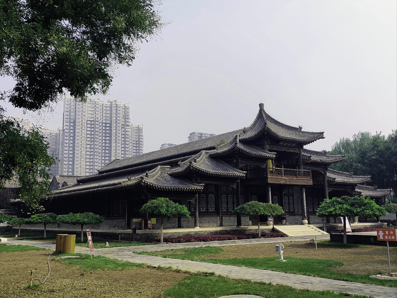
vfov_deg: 37.7
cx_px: 198
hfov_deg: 49.0
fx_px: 436
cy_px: 149
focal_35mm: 38
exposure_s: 1/769
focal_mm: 6.12
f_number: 1.9
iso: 50
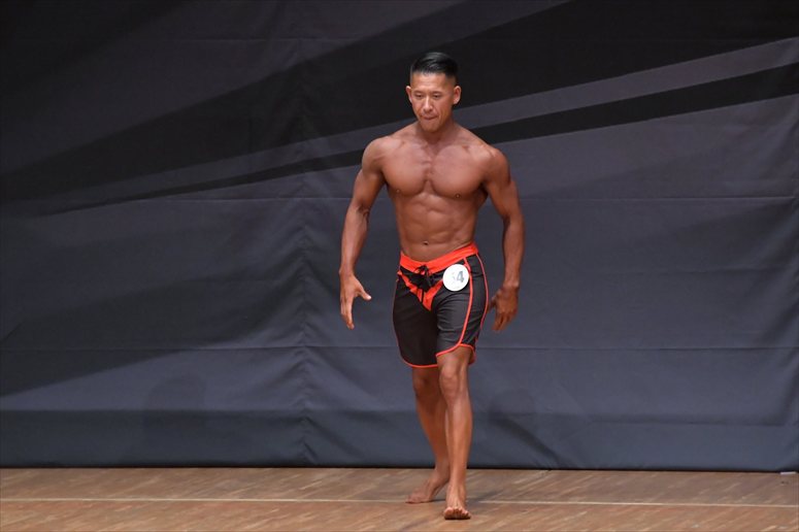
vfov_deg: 4.0
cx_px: 400
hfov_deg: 6.0
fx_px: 7653
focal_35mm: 345
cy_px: 266
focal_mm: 230
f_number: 5.6
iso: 6400
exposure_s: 1/400
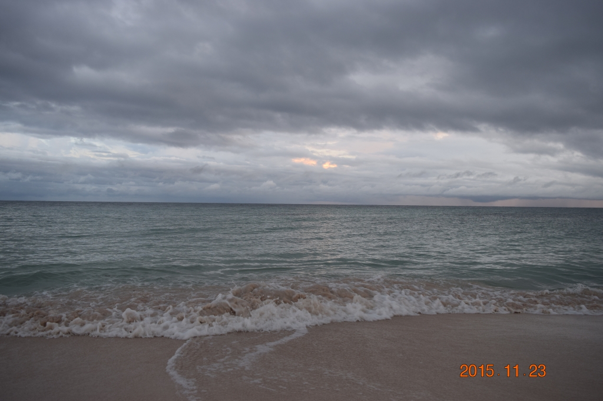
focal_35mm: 27
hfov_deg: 67.4
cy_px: 200
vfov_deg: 47.9
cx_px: 302
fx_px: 452
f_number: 4.5
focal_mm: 18
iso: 400
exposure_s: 1/80
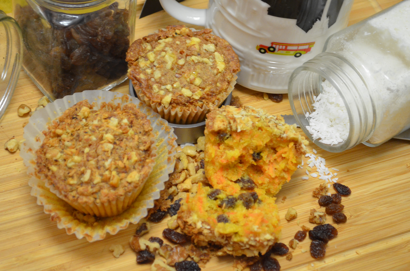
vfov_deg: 16.5
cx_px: 205
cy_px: 136
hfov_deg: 24.7
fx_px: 938
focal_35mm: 82
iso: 1600
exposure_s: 1/8
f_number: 5.6
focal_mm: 55
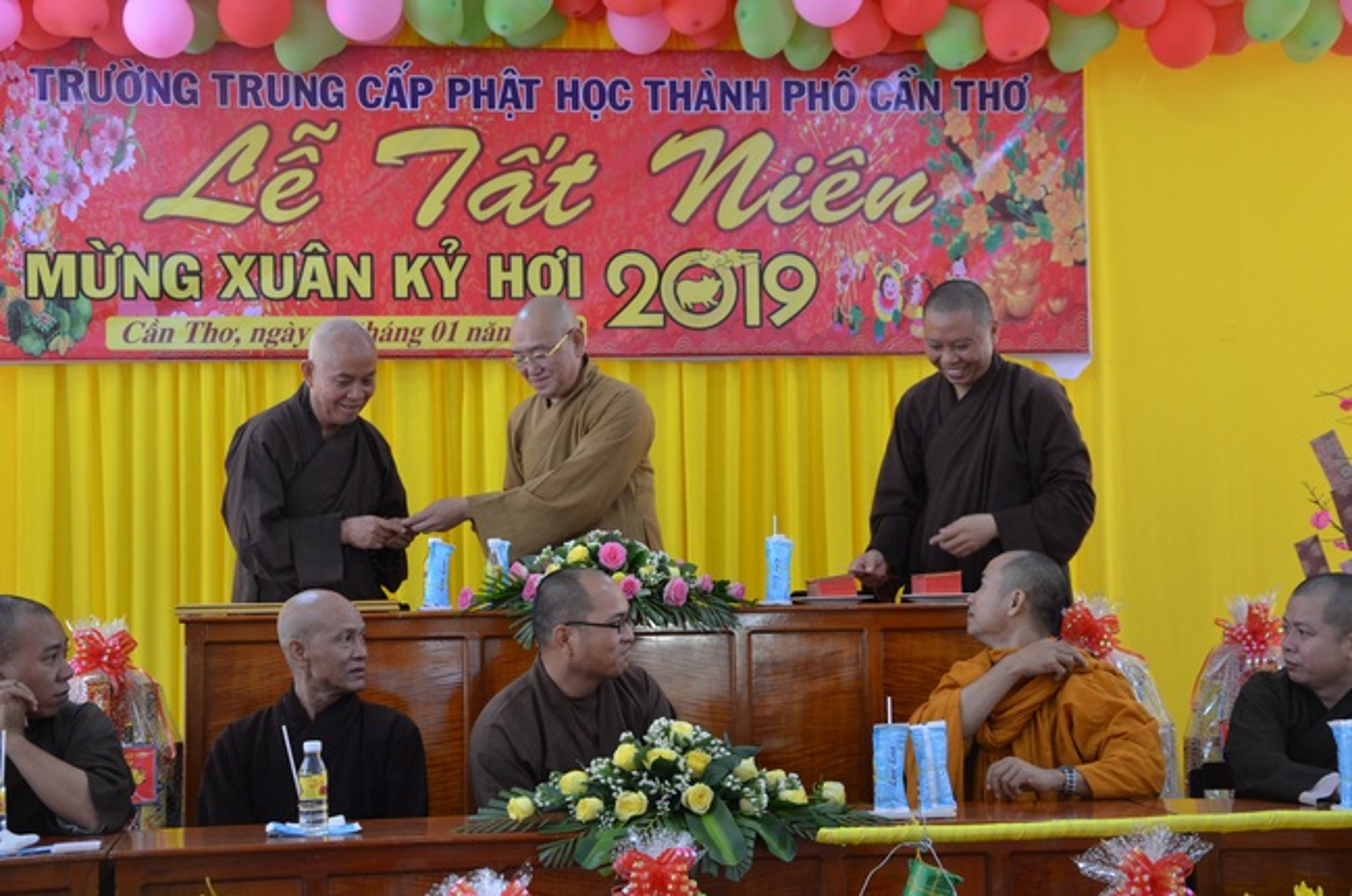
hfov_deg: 29.9
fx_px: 2531
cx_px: 676
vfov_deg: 20.1
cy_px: 448
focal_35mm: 68
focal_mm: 45
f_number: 4.8
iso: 1000
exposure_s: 1/100
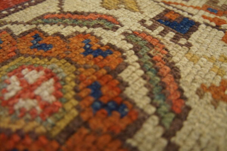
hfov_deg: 67.4
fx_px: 170
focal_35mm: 27
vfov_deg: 47.9
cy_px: 76
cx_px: 114
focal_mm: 18
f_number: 4
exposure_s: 1/60
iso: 1600
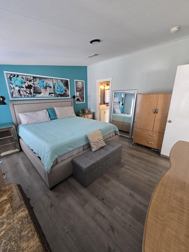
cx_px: 94
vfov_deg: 106.2
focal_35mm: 13
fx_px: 95
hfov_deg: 89.9
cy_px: 126
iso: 400
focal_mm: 2.2
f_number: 2.2
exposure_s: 1/60
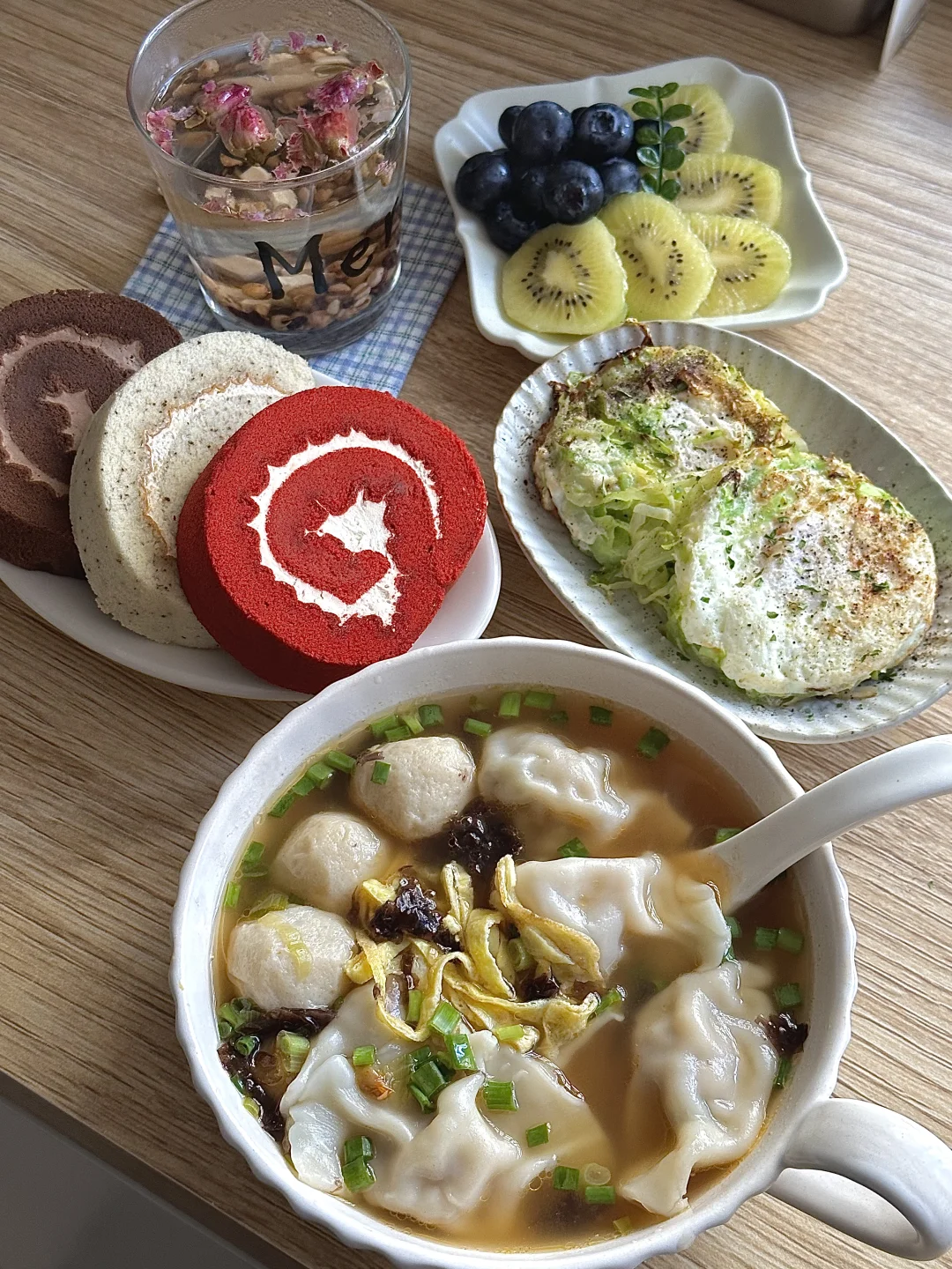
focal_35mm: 48
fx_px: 1760
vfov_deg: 39.7
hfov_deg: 30.3
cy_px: 634
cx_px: 476
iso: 125
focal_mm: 6.86
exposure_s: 1/60
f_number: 1.78
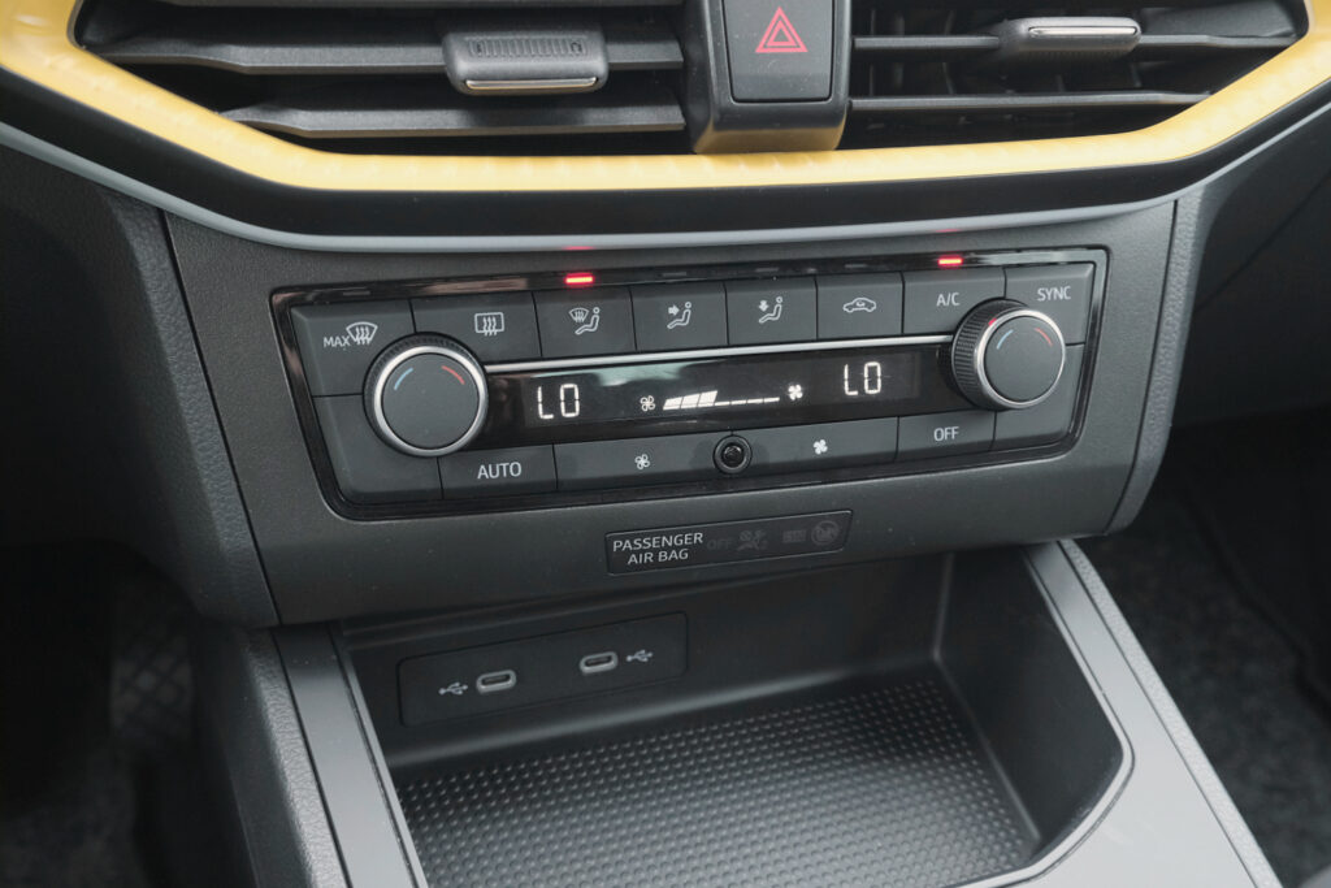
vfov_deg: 37.9
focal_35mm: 35
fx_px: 1294
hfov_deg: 54.4
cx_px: 666
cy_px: 444
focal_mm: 23.5
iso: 2000
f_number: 6.4
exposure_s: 1/50
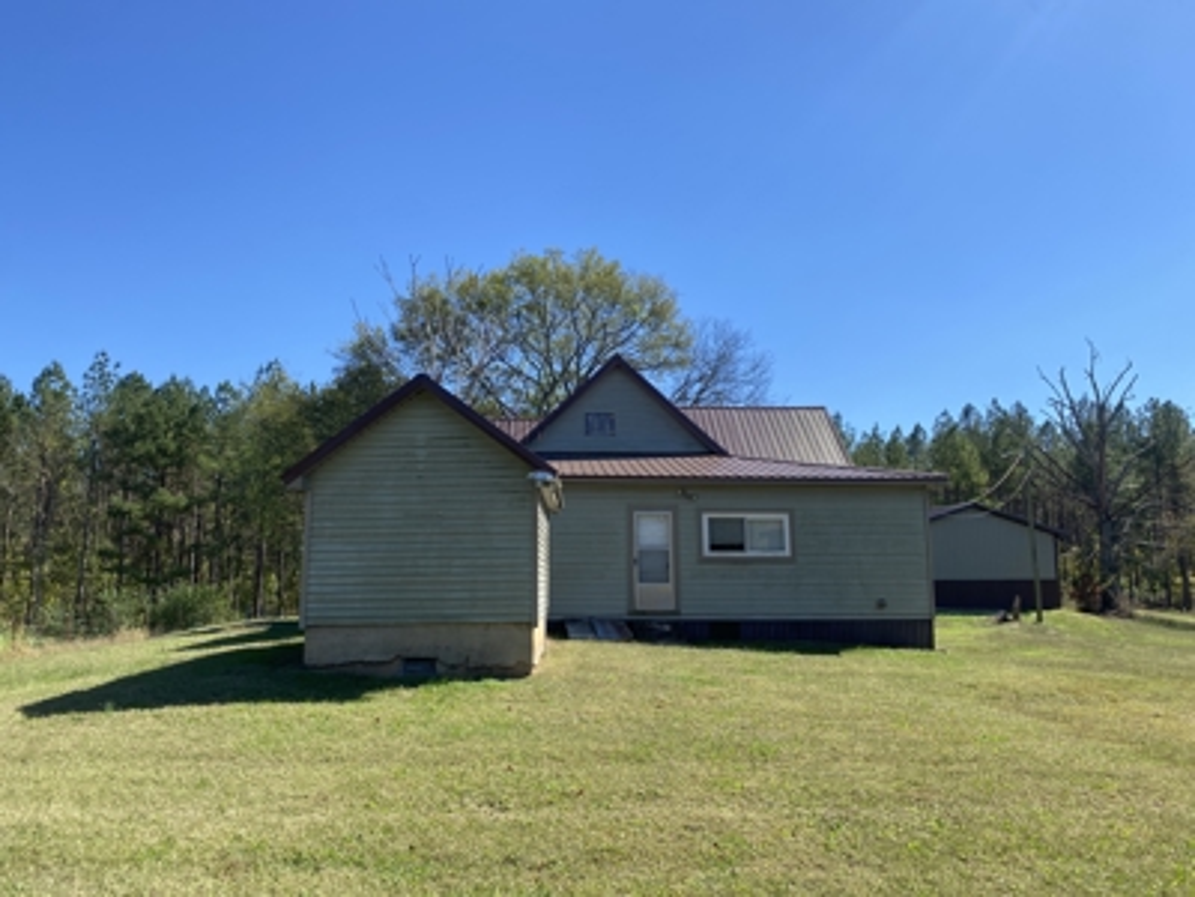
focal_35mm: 26
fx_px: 898
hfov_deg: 67.3
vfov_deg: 53.1
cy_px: 448
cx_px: 598
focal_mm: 4.25
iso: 32
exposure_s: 1/2315
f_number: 1.8
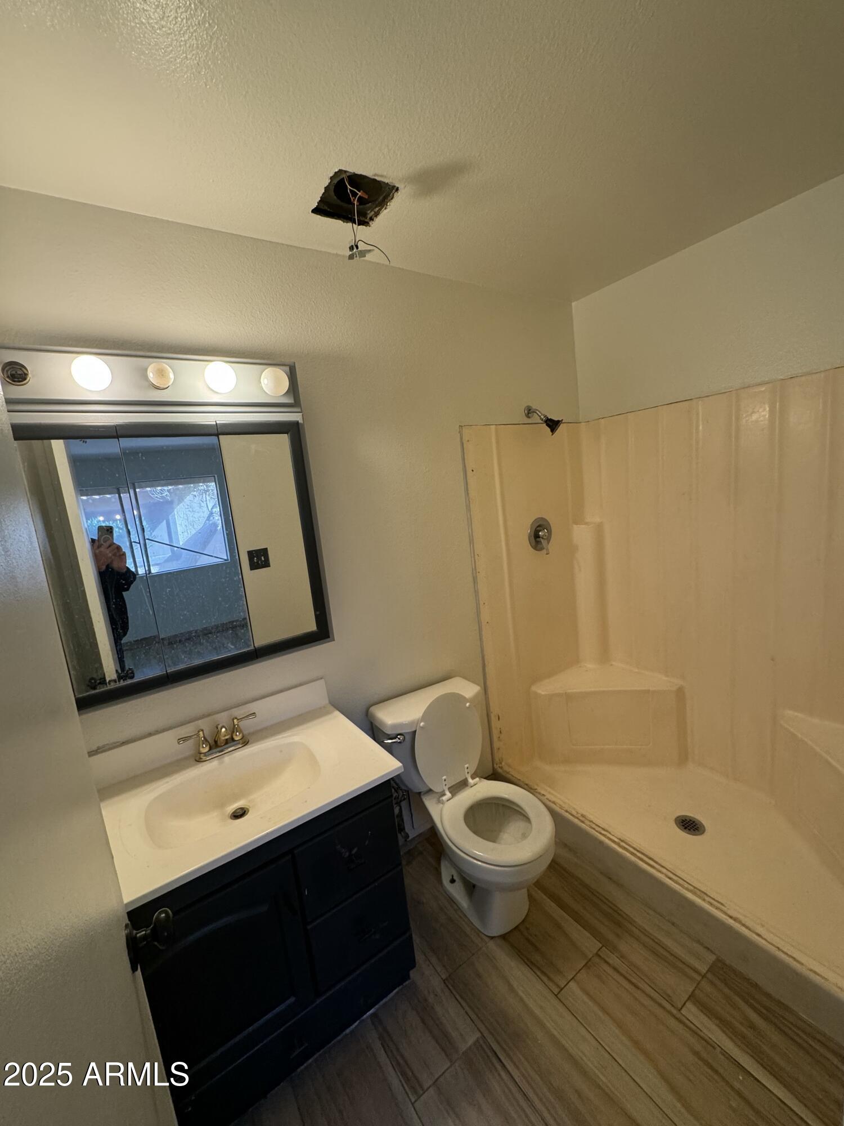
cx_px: 422
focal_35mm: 14
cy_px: 563
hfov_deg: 85.7
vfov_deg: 102.1
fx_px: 455
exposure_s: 1/60
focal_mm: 2.22
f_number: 2.2
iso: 200
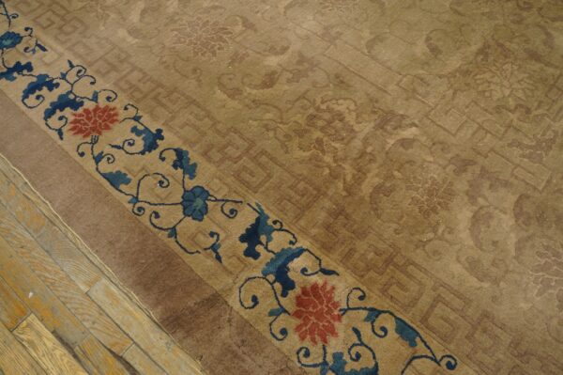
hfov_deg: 67.4
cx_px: 282
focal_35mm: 27
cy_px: 188
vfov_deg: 47.9
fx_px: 422
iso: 1000
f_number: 4
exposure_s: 1/60
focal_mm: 18
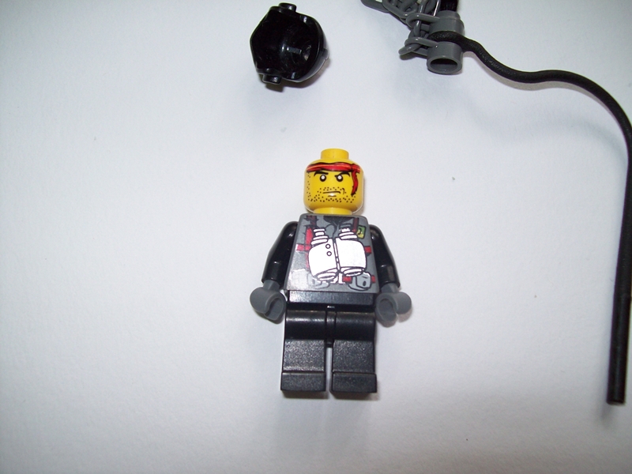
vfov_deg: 39.7
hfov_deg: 51.4
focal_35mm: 36
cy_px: 237
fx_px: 657
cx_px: 316
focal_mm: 6
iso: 80
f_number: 2.7
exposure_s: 1/64
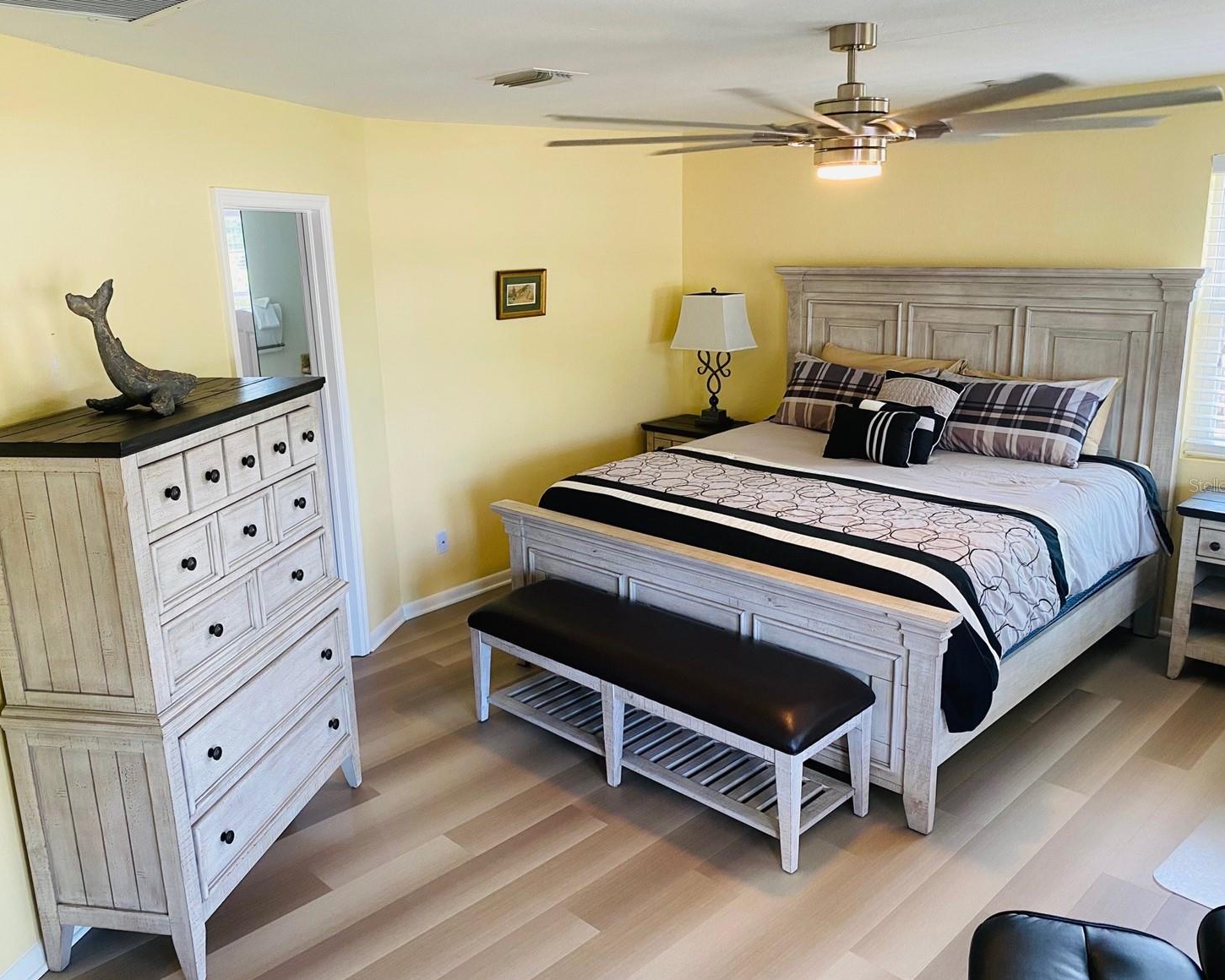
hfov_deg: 62.2
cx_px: 593
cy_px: 485
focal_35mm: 28
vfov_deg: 51.5
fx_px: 1015
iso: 100
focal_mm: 4.25
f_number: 1.8
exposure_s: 1/60
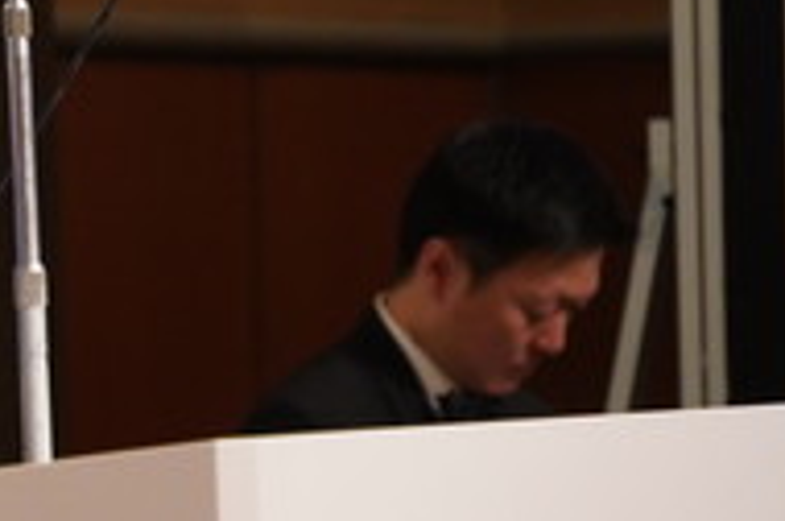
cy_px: -21
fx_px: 10471
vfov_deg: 2.8
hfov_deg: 4.3
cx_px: -388
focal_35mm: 481
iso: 4000
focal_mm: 152
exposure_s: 1/160
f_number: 5.6
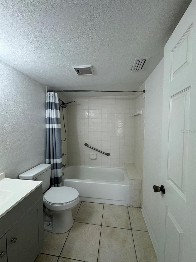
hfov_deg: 85.7
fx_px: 106
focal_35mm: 14
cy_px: 131
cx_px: 98
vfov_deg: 102.1
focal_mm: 2.22
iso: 80
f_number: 2.2
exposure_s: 1/120
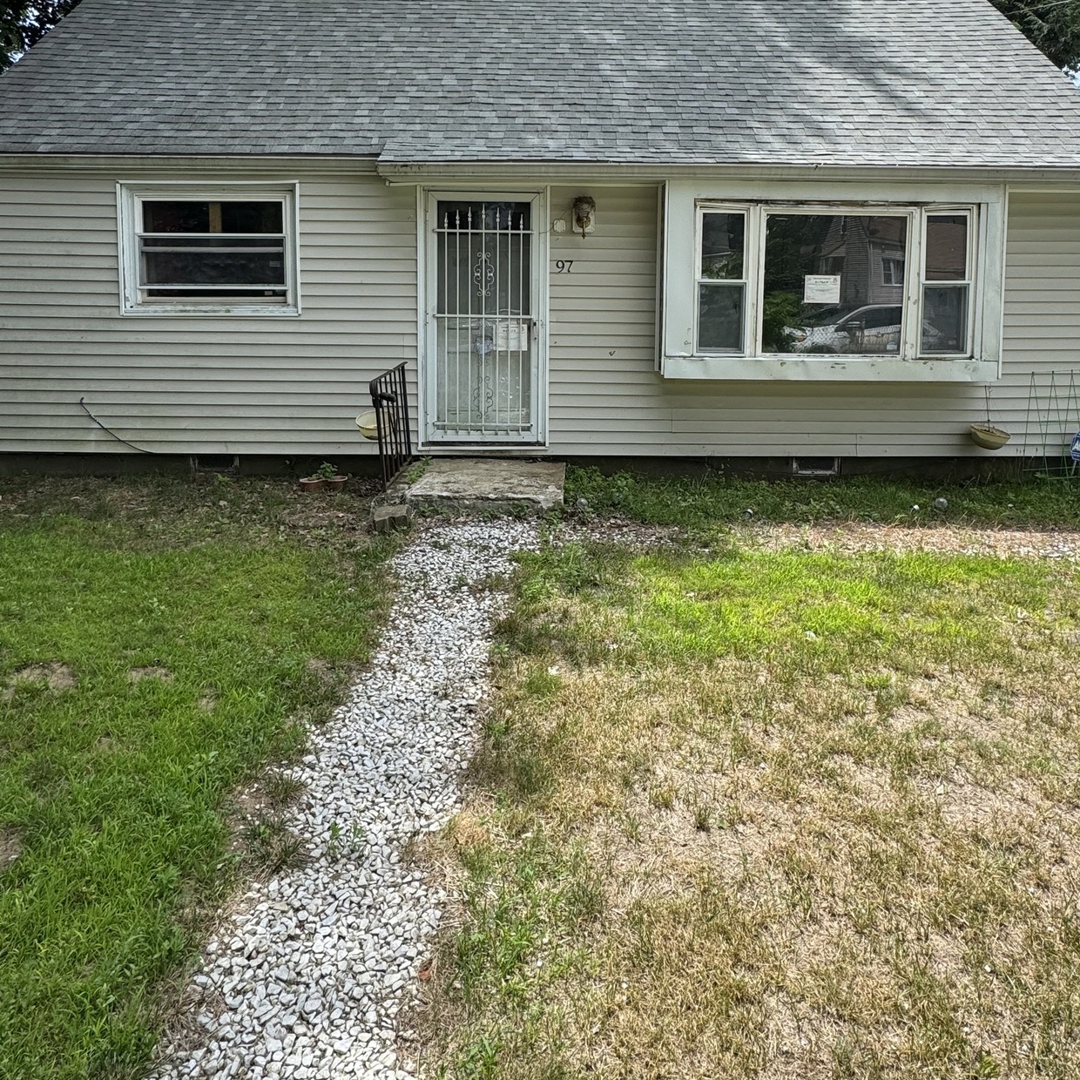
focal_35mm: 23
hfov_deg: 67.2
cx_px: 563
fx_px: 812
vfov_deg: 65.7
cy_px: 369
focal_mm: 2.22
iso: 50
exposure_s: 1/804
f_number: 2.2
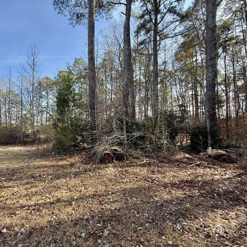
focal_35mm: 17
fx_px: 137
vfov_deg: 84.0
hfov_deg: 81.2
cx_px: 83
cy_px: 126
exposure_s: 1/225
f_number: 2.2
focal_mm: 2.22
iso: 64
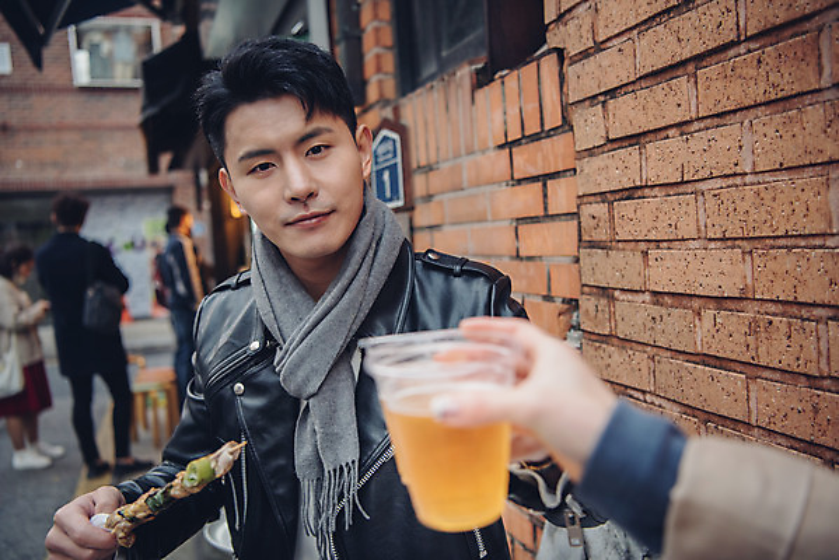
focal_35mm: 34
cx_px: 420
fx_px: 793
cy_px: 280
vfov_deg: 38.9
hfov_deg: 55.8
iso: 640
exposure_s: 1/40
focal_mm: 34
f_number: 2.8
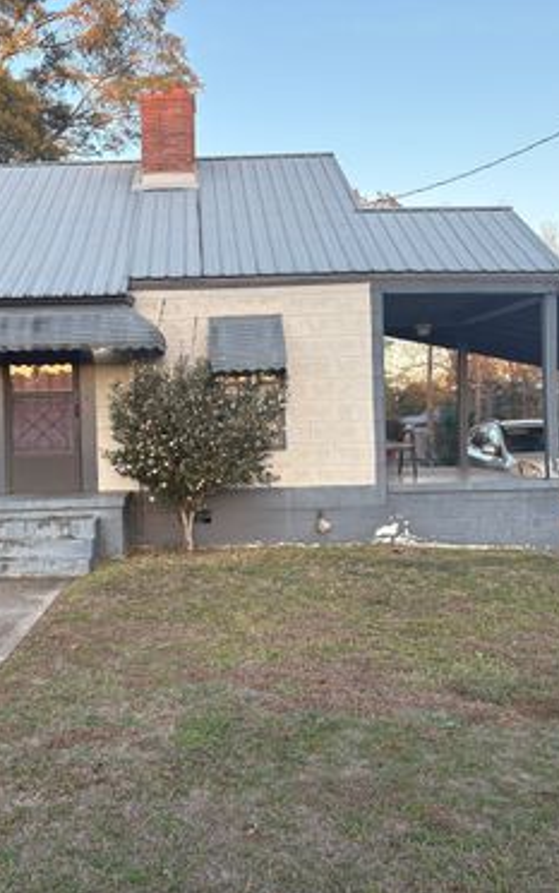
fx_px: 900
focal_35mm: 37
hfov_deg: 34.2
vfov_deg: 52.7
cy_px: 448
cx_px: 192
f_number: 1.6
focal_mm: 5.96
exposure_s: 1/251
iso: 50
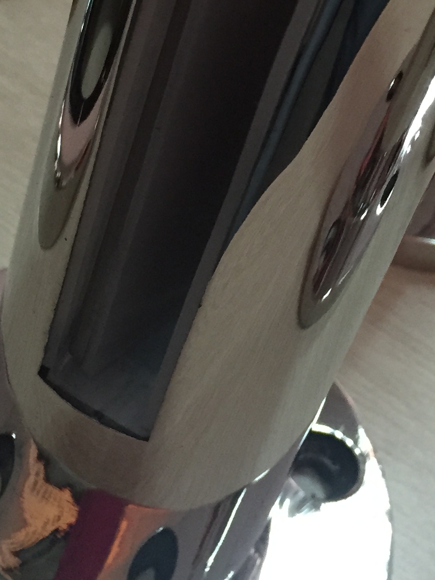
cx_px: 371
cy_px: 83
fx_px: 1391
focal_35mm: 83
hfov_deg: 17.6
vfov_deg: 23.1
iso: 200
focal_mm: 4.15
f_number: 2.2
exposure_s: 1/33
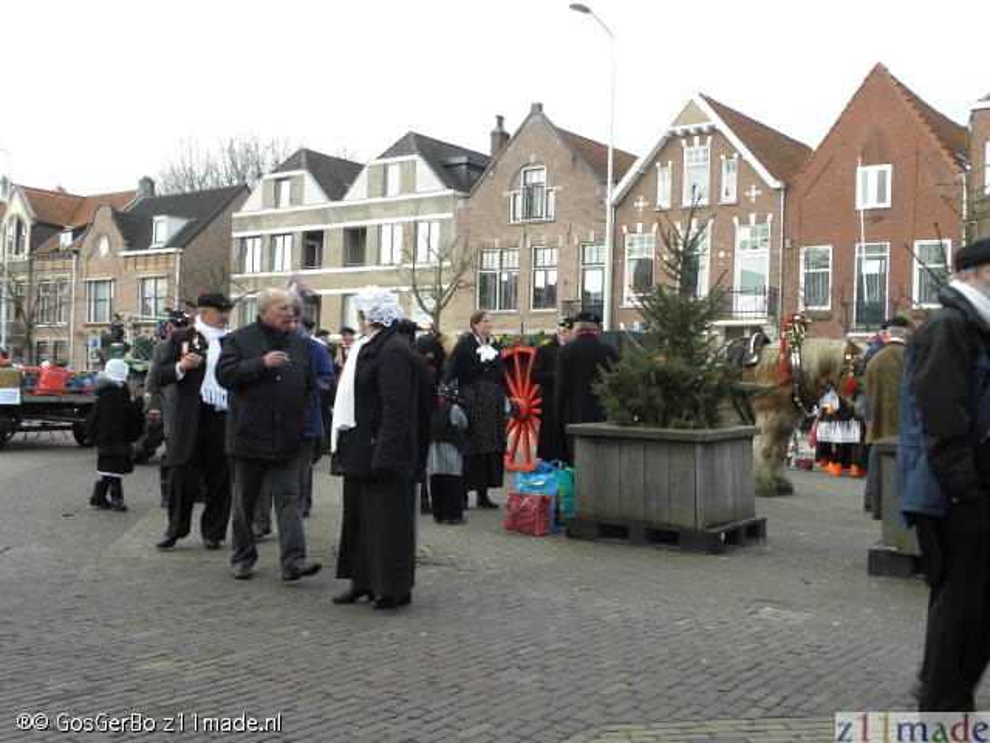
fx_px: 1173
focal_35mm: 41
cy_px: 372
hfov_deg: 45.8
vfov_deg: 35.1
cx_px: 495
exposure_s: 1/127
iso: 64
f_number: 4
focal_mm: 7.3
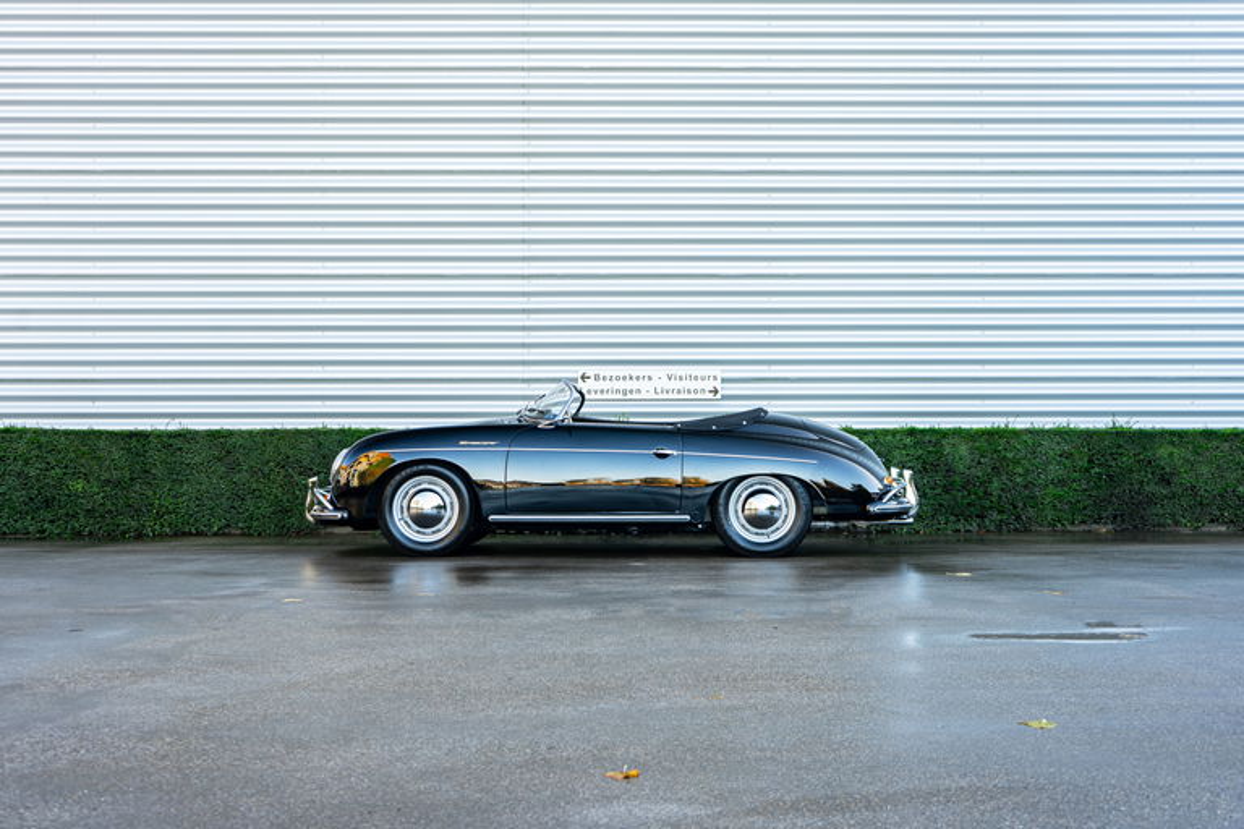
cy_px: 414
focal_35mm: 45
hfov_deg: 43.6
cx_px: 622
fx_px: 1555
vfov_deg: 29.9
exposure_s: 1/15
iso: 64
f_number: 5
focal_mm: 45
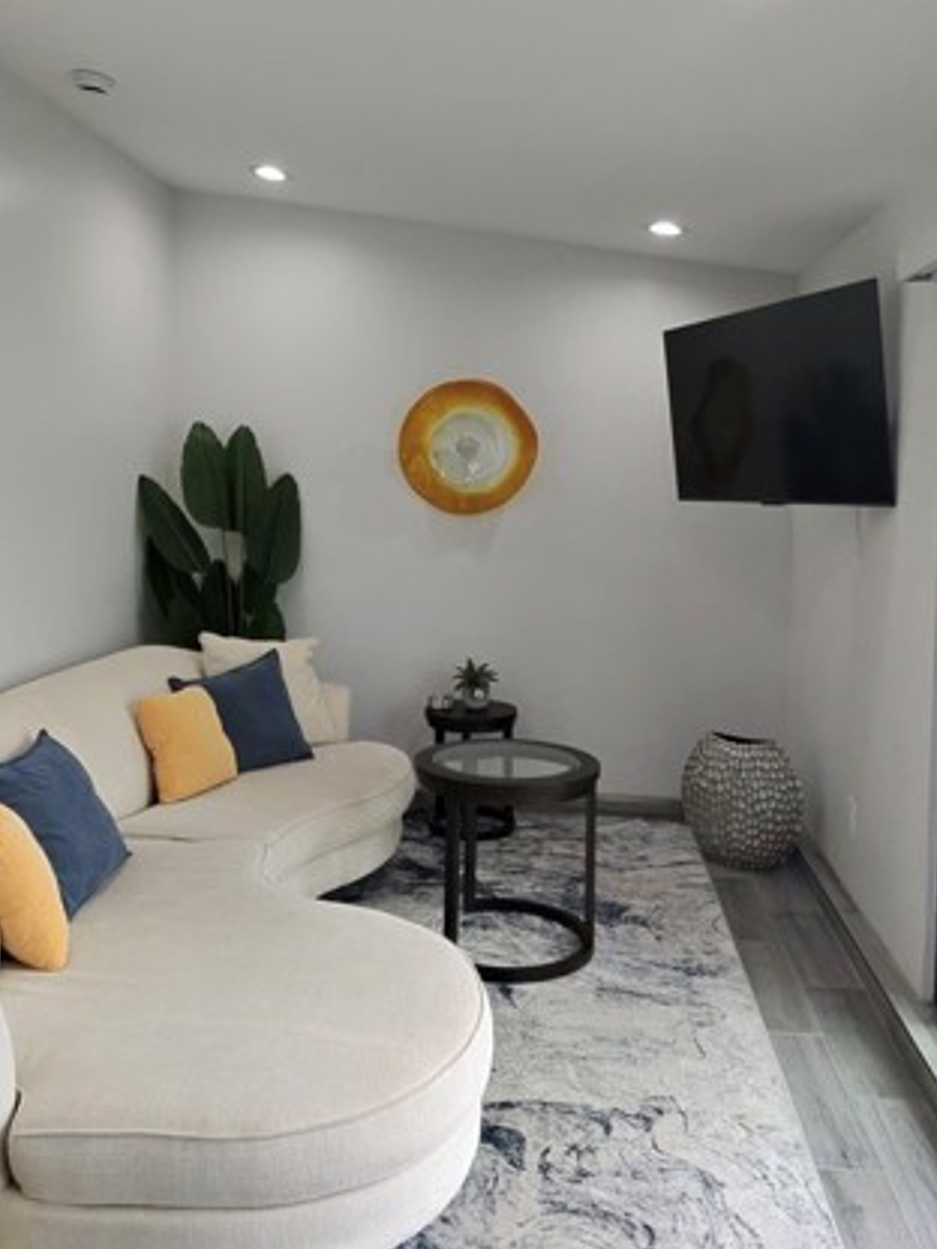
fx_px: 722
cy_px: 531
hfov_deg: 65.9
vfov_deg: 81.2
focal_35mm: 20
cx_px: 432
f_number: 2.2
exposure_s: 1/120
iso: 217
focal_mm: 2.24
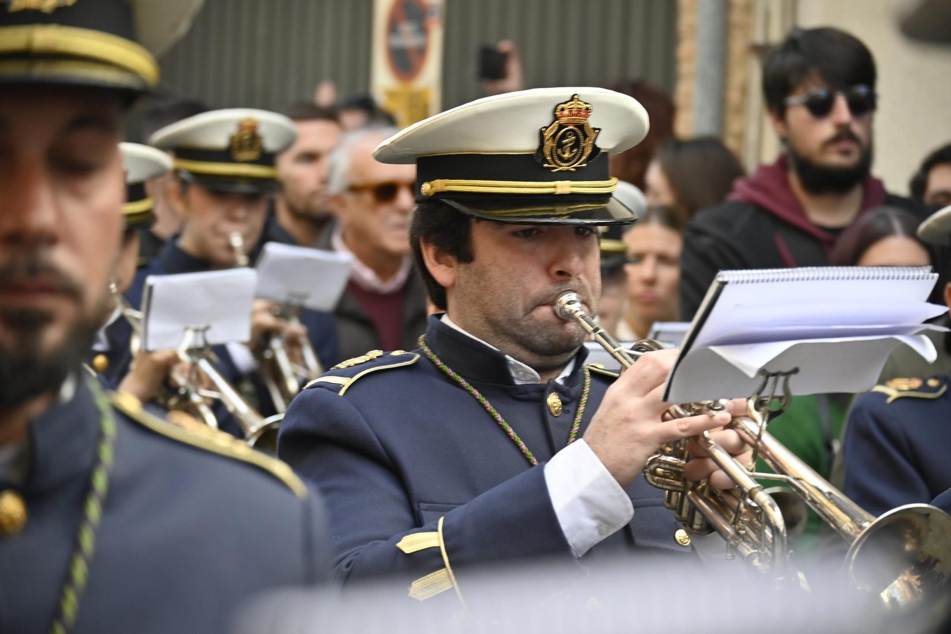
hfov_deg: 13.0
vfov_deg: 8.7
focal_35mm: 158
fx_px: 4159
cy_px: 317
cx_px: 476
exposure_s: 1/200
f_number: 5
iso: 320
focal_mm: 105
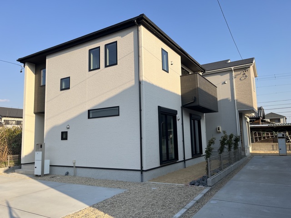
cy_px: 109
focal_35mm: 26
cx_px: 146
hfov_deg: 67.3
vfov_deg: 53.1
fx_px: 219
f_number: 1.6
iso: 50
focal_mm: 5.1
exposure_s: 1/2137
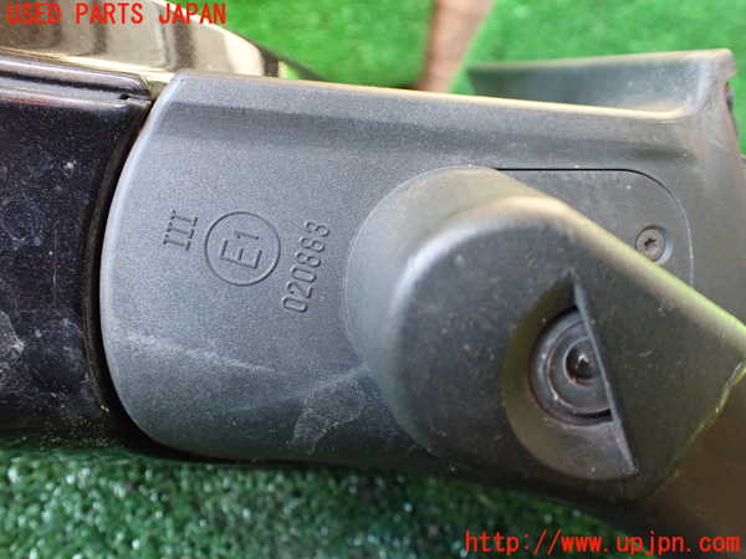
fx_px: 647
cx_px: 373
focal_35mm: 30
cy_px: 280
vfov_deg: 46.8
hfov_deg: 60.0
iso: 800
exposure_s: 1/100
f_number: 2.3
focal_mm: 5.4
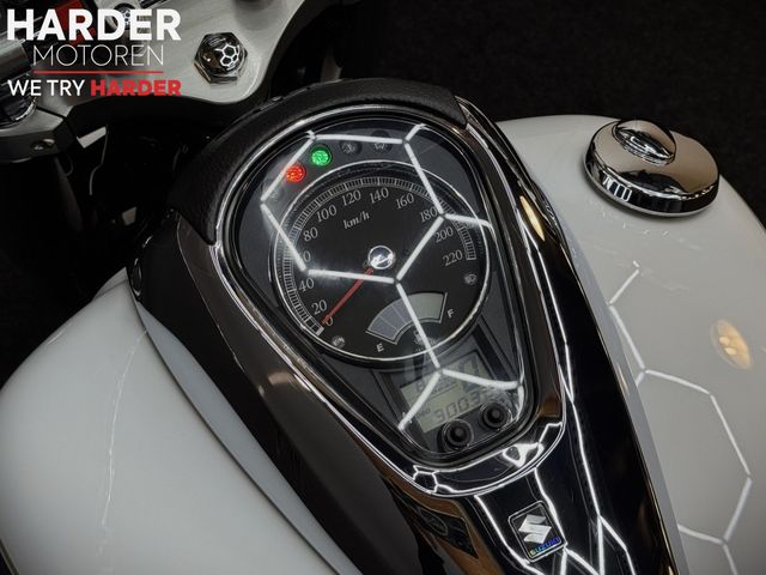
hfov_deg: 39.7
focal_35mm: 48
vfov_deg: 30.3
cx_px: 383
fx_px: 1062
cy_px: 288
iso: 50
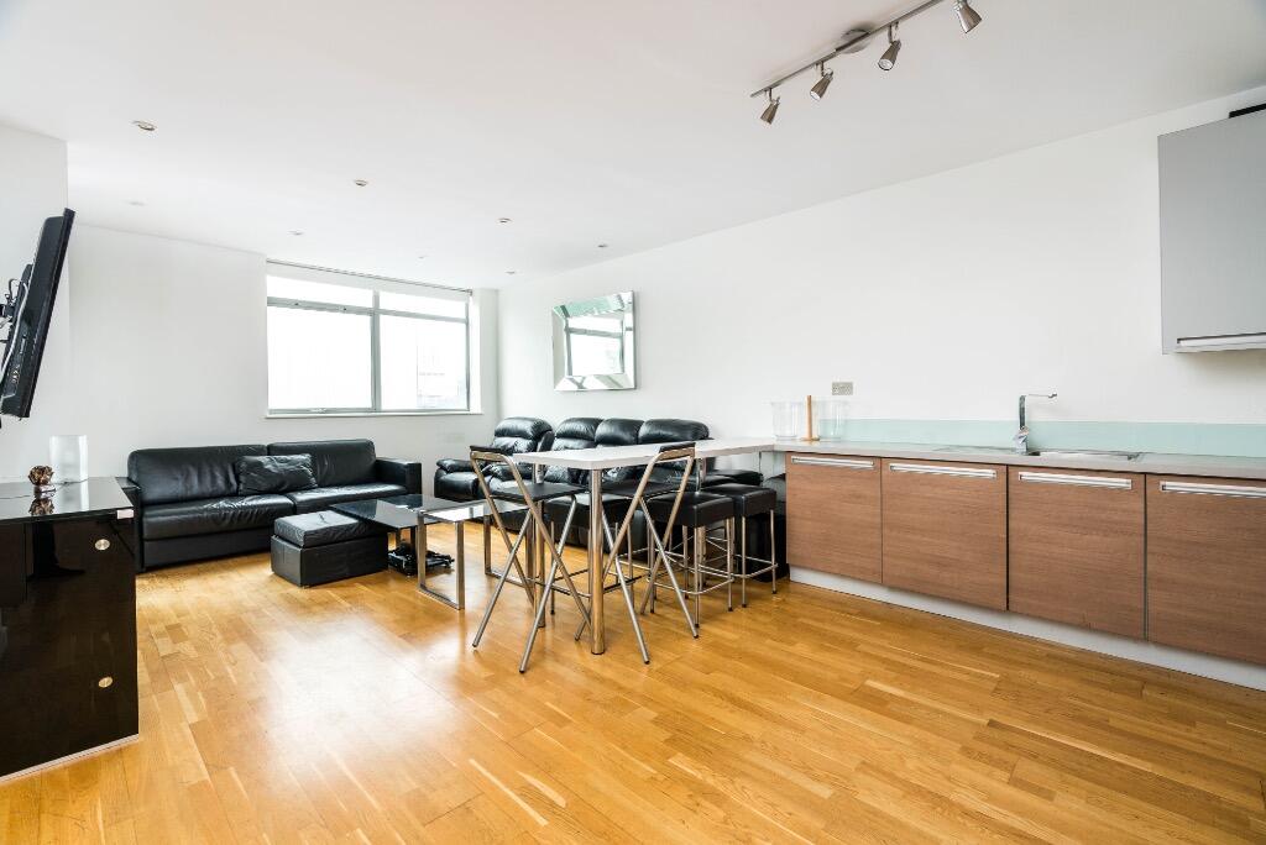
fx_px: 563
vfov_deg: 73.8
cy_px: 422
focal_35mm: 16
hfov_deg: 96.7
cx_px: 633
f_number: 7.1
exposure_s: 1/8
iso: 250
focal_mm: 16
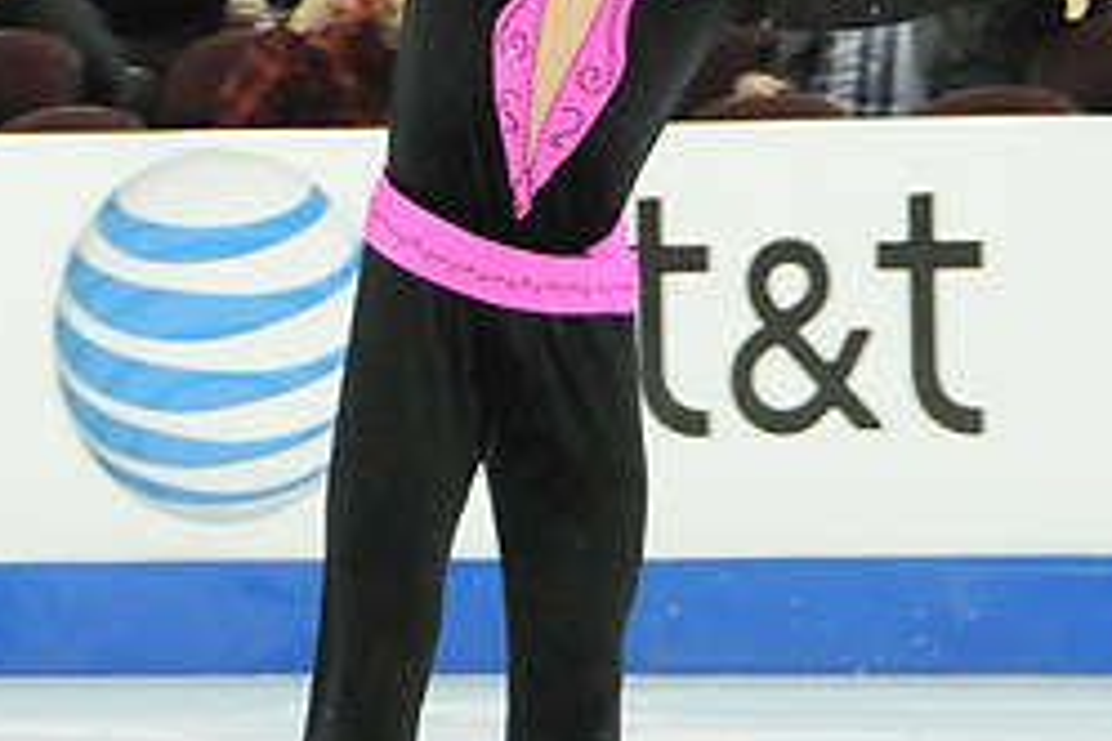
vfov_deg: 3.2
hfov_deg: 4.8
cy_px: -333
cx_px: 540
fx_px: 13374
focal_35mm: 433
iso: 3200
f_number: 5.6
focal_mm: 90
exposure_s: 1/400
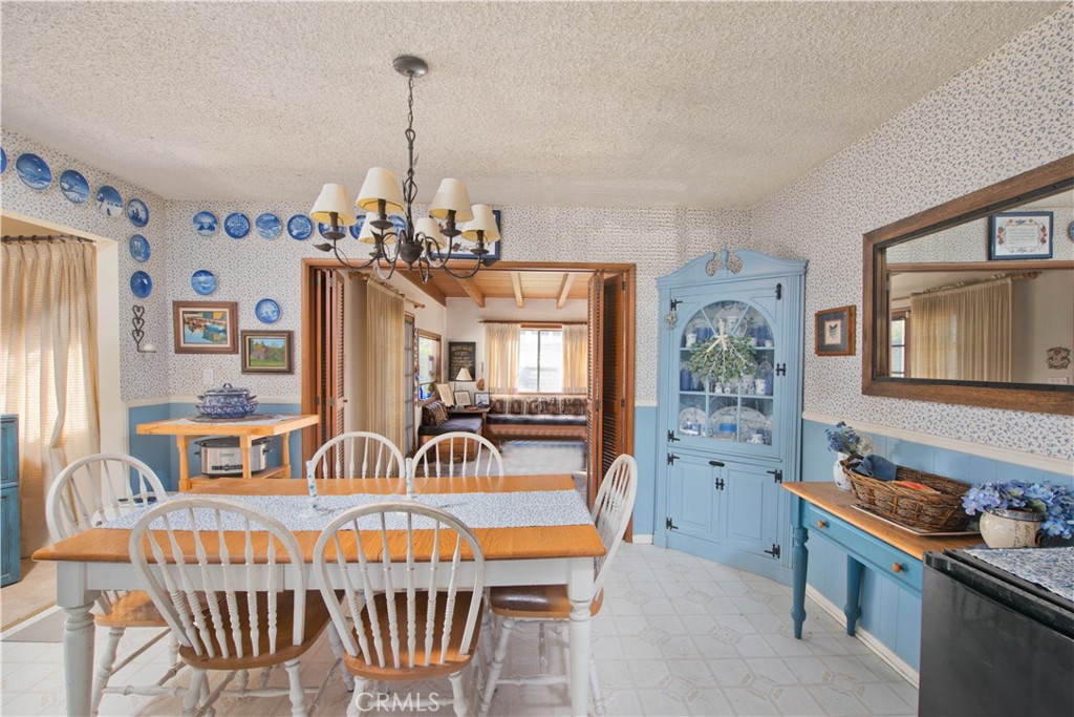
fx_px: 477
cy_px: 358
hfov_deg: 96.7
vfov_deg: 73.8
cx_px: 537
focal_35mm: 16
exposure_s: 1/80
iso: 400
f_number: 5.6
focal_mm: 16
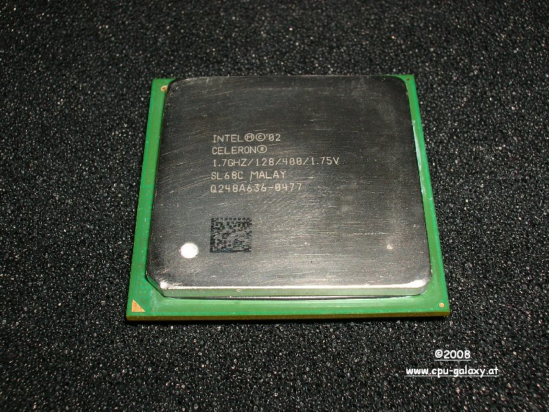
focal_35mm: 46
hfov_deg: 41.2
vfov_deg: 31.5
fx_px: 730
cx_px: 274
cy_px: 206
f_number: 5.4
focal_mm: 7.7
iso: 50
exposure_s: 1/60.1
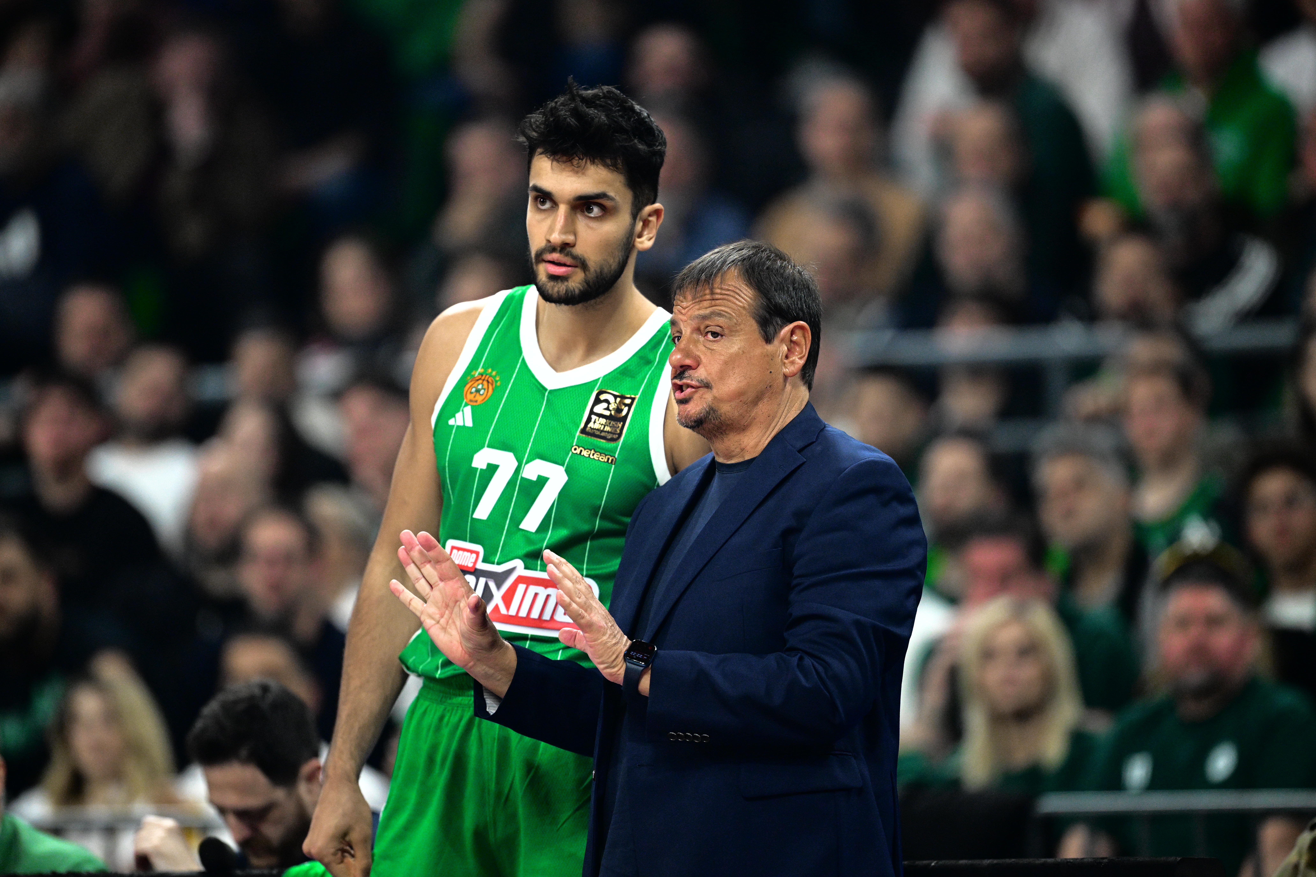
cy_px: 438
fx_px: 14621
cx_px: 658
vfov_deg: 3.4
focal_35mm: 400
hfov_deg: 5.2
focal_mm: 400
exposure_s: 1/1000
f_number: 2.8
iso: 2000
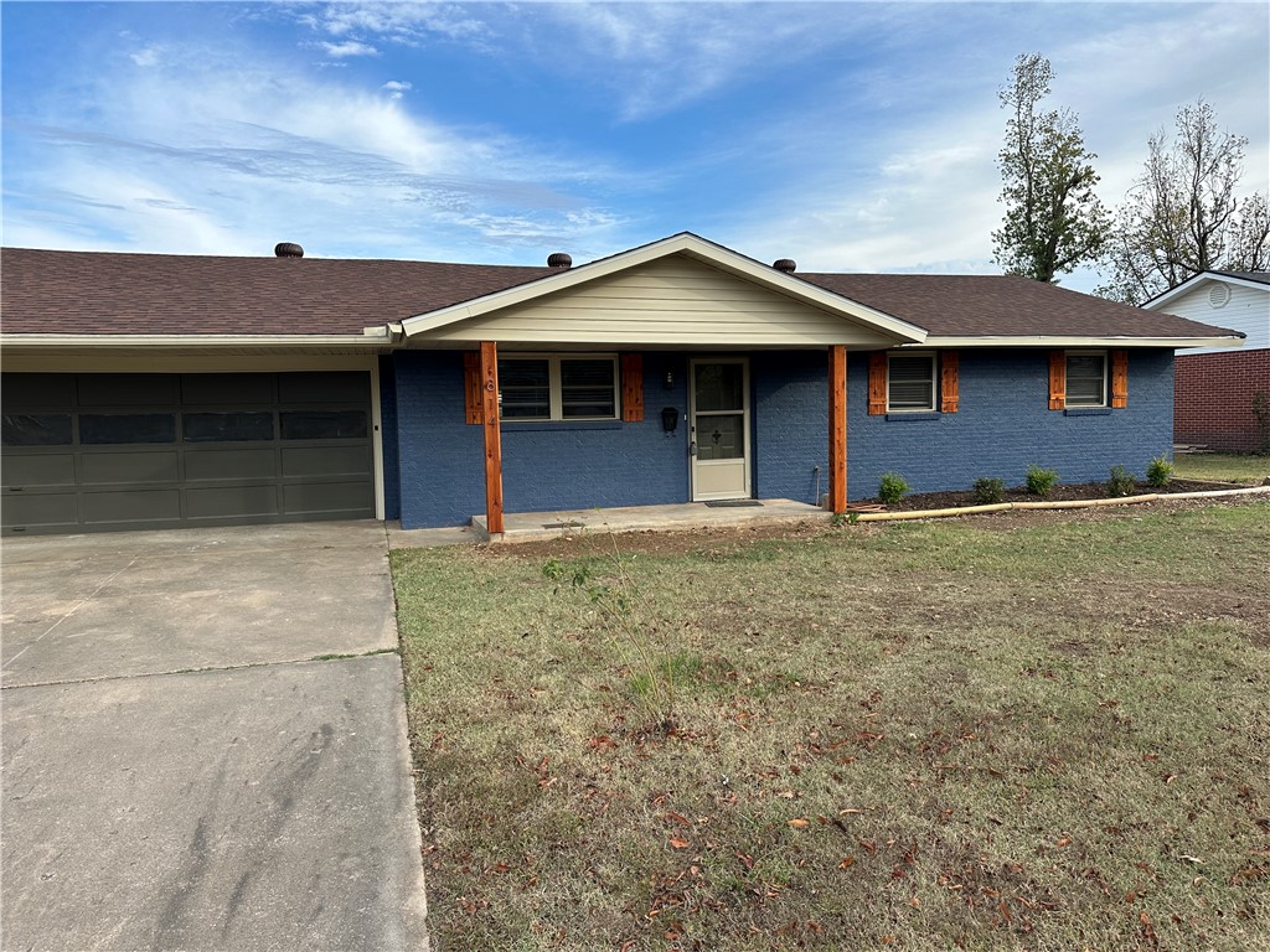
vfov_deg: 56.8
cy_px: 476
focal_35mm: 24
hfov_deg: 71.6
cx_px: 635
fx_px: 881
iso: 80
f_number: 1.78
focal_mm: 6.86
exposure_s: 1/1916
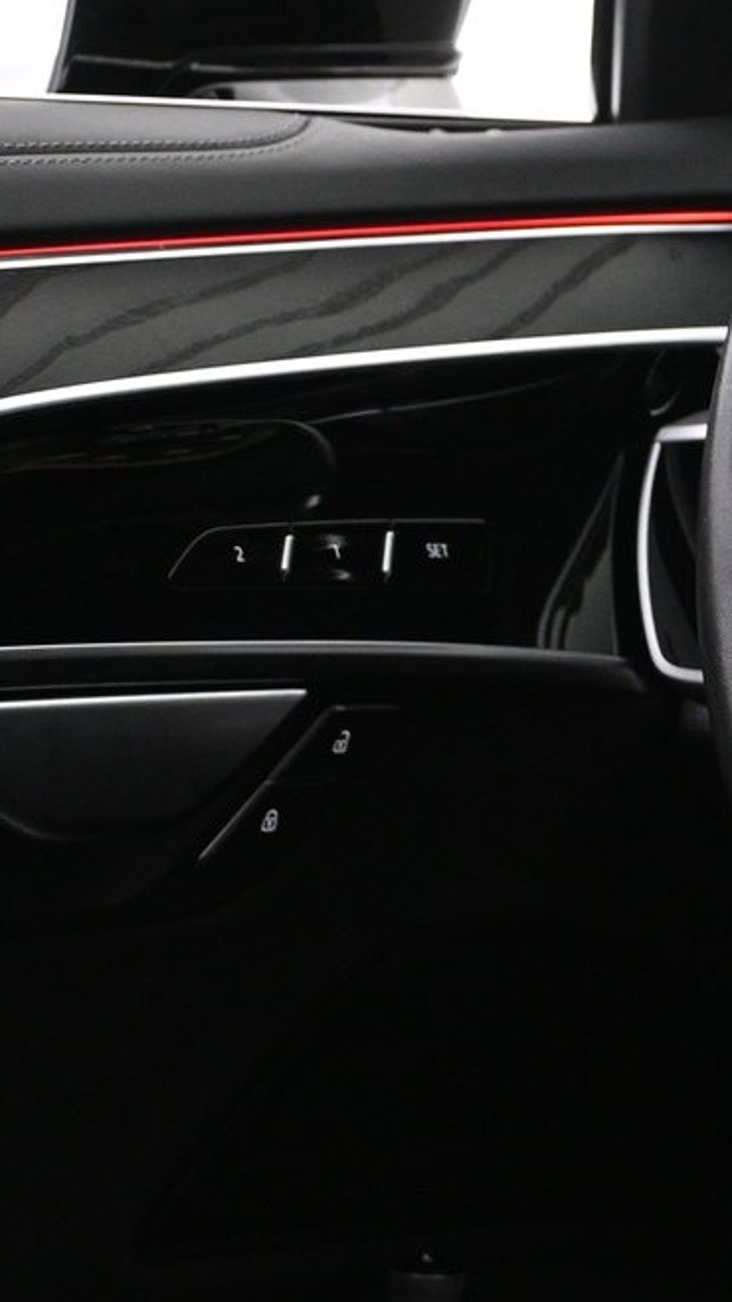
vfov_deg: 18.1
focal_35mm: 118
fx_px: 4070
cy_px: 400
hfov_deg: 9.6
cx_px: 1464
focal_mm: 30.5
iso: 1600
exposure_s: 1/25
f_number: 4.8
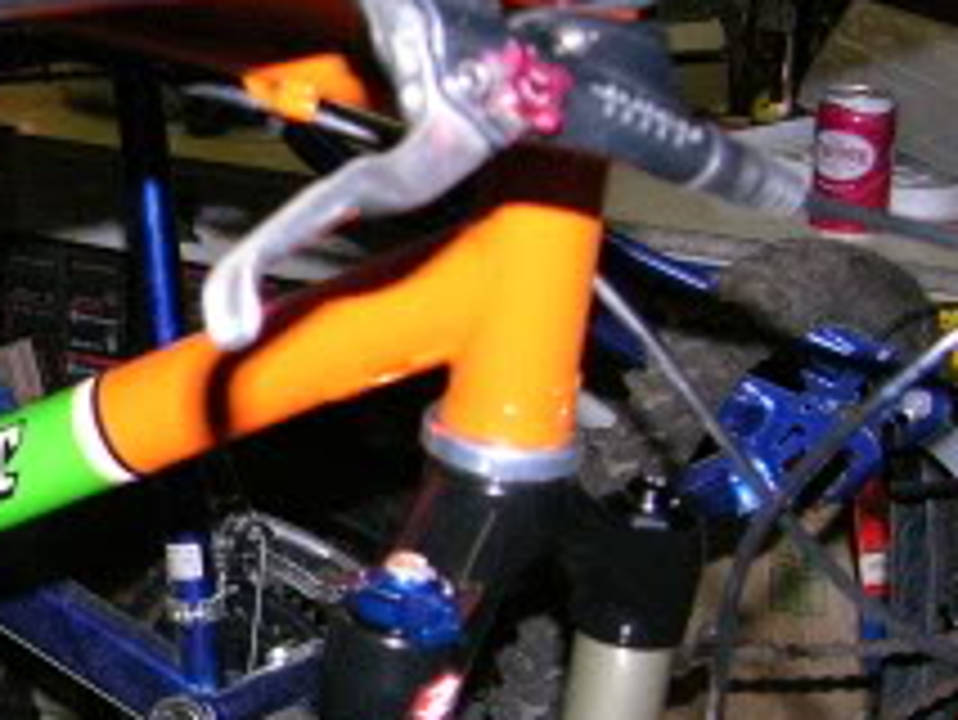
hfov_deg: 17.1
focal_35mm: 105
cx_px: -432
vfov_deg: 14.1
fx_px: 2908
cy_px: 423
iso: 200
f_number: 2.8
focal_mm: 9
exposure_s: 1/60.1
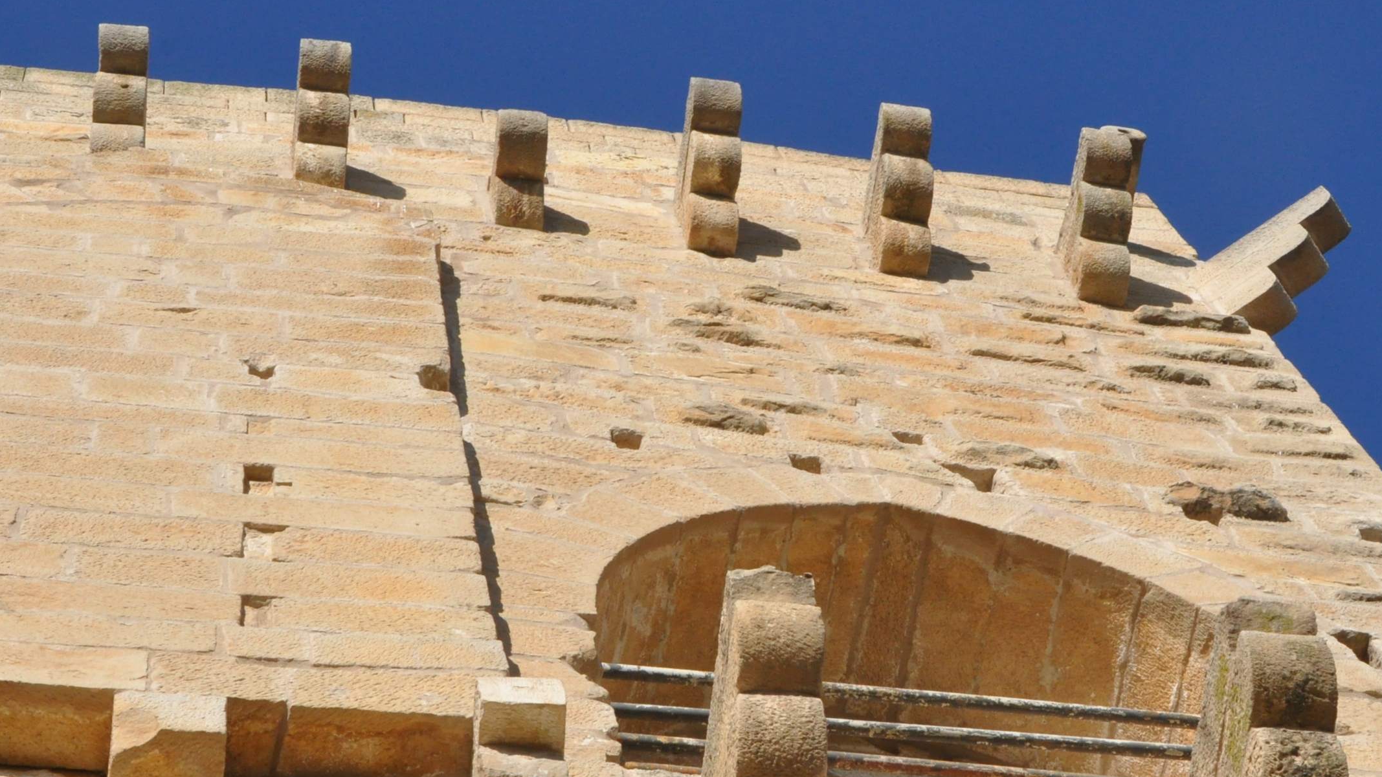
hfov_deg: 20.6
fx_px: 3811
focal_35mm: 104
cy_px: 470
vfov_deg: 11.6
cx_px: 719
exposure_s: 1/800
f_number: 14
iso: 1000
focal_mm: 44
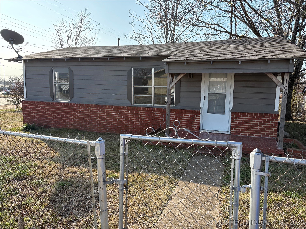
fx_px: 230
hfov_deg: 67.3
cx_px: 153
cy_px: 114
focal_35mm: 26
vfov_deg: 53.1
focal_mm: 5.96
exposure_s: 1/1626
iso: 64
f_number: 1.6
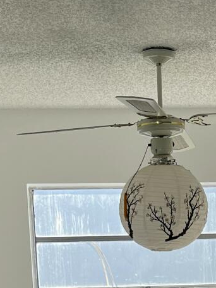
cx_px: 198
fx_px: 948
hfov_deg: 12.9
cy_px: 443
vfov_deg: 15.8
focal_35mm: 114
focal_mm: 5.1
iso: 50
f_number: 1.6
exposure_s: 1/508
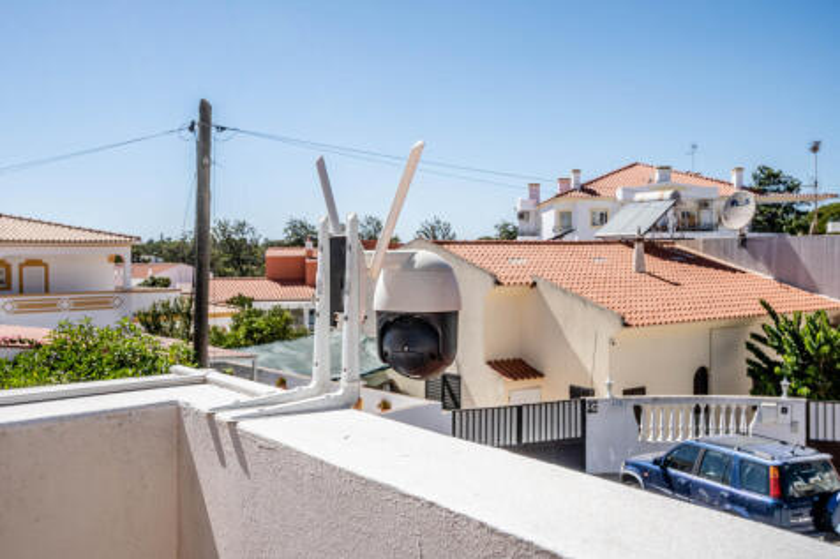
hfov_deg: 54.5
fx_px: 816
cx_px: 420
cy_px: 280
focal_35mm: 35
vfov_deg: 37.8
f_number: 18
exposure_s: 1/125
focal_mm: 35
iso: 100
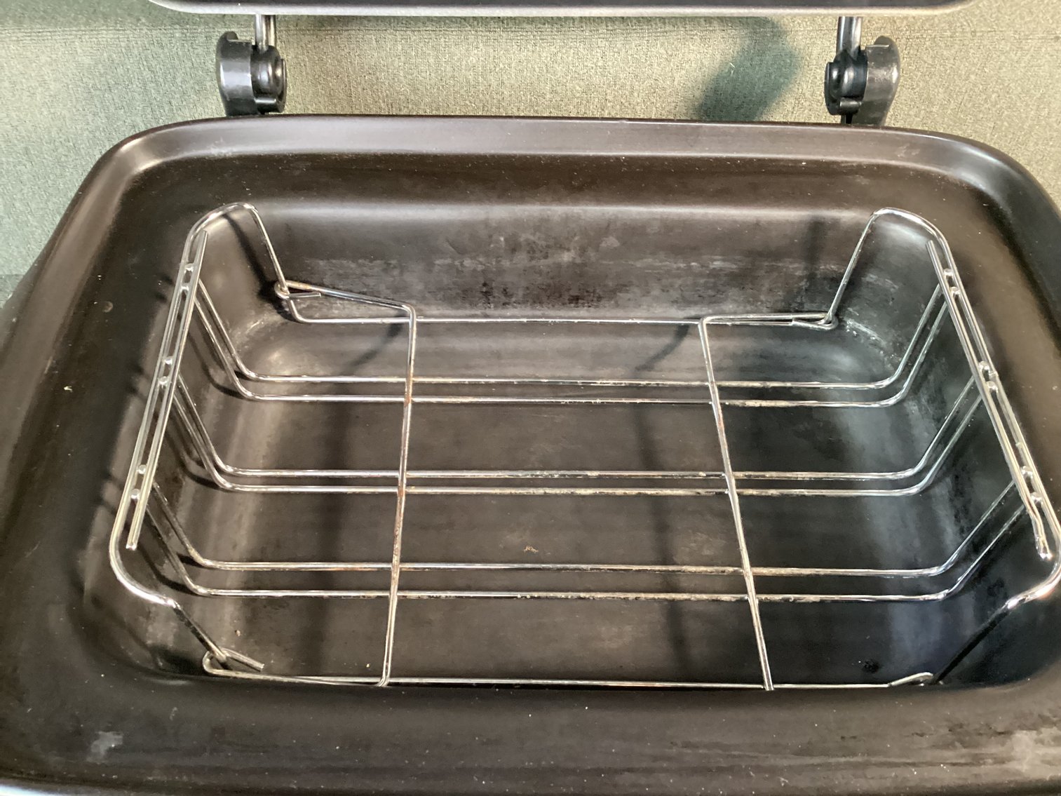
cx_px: 530
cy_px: 398
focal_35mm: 31
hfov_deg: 58.3
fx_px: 950
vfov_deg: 45.4
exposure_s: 1/24
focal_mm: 3.3
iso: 640
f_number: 2.4
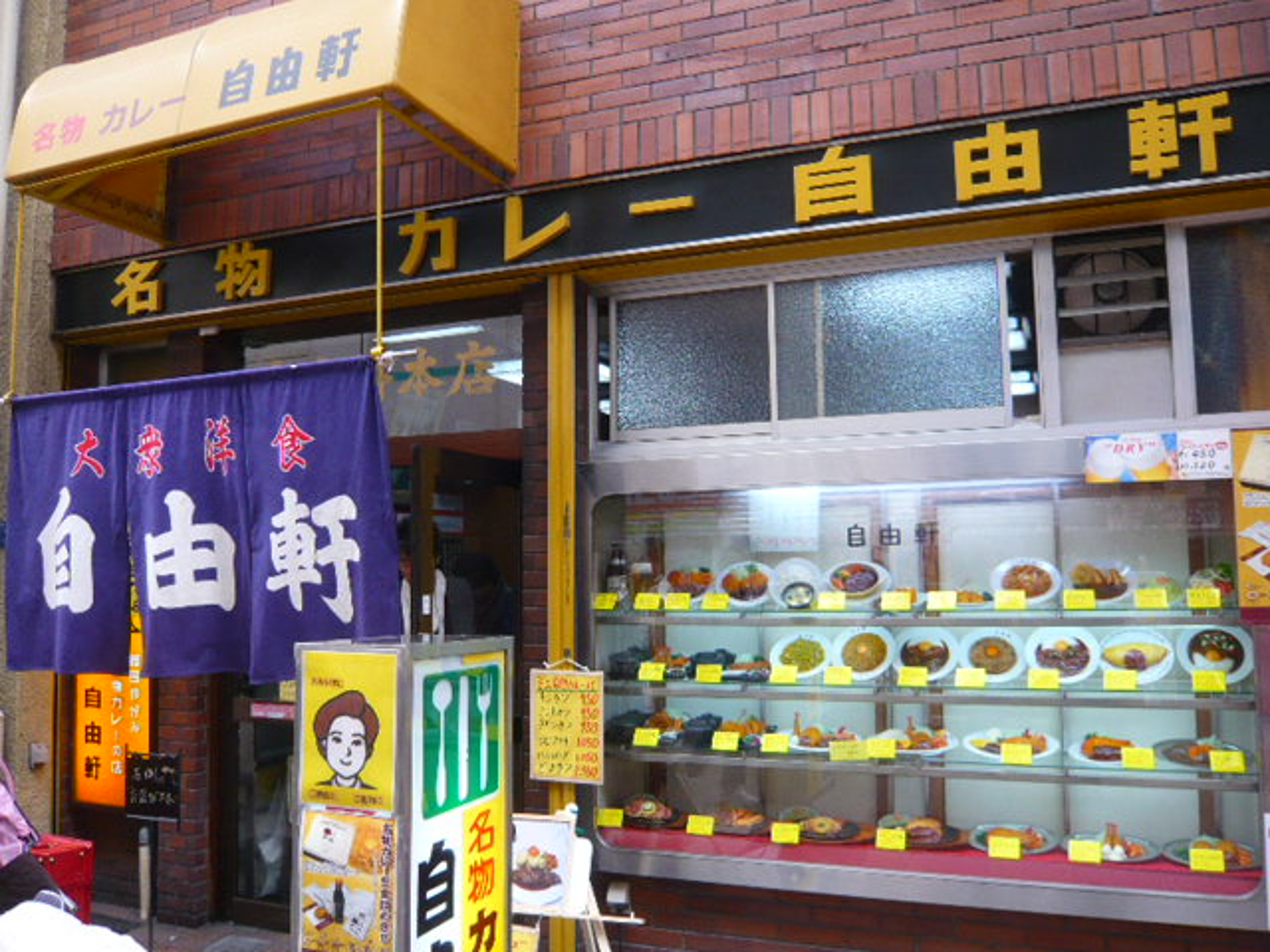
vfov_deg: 49.7
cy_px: 476
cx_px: 635
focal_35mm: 28
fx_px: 1027
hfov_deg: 63.4
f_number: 2.8
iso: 100
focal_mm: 4.6
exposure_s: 1/30
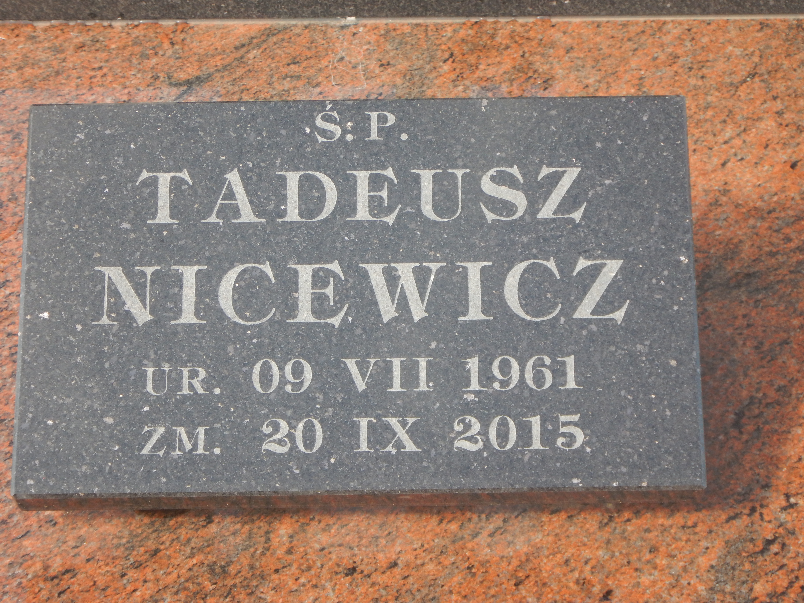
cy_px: 302
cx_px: 402
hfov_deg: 17.9
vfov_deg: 13.5
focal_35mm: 110
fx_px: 2555
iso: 125
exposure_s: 1/160
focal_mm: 19.7
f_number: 4.8
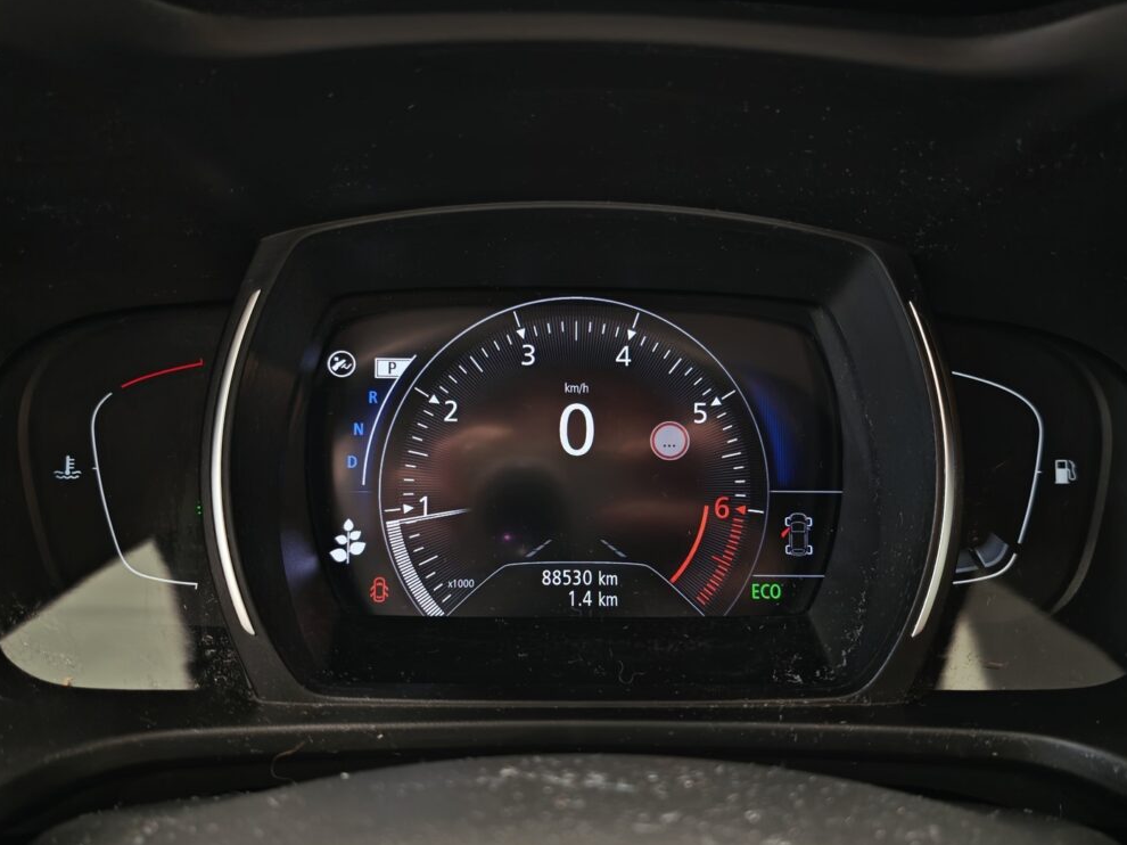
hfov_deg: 60.0
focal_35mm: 30
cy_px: 415
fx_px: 976
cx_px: 577
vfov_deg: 46.8
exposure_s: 1/33
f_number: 1.6
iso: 400
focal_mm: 5.4
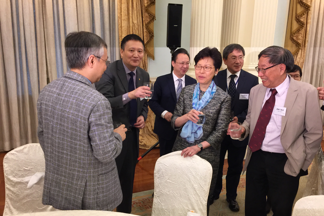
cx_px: 166
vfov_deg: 42.2
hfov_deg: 60.3
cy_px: 123
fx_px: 279
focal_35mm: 31
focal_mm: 4.15
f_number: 2.2
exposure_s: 1/17
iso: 80
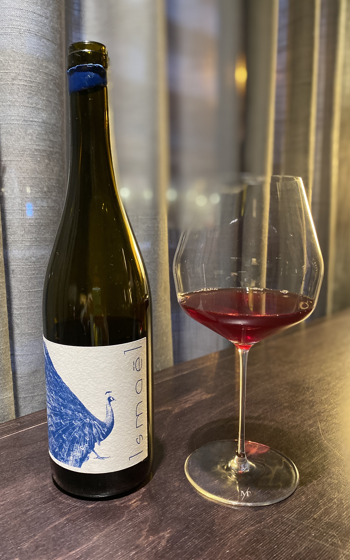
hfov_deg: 44.5
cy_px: 283
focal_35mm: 28
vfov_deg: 66.5
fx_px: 427
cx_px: 161
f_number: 1.8
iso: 500
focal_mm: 4.25
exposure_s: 1/47
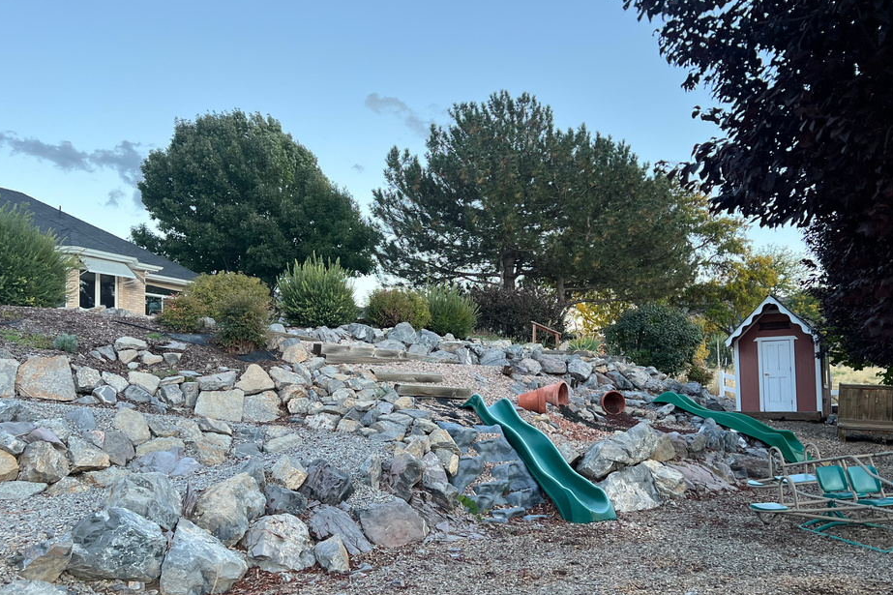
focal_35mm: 30
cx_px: 450
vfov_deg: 43.3
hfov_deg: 61.9
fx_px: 744
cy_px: 367
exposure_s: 1/121
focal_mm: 5.7
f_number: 1.5
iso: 100
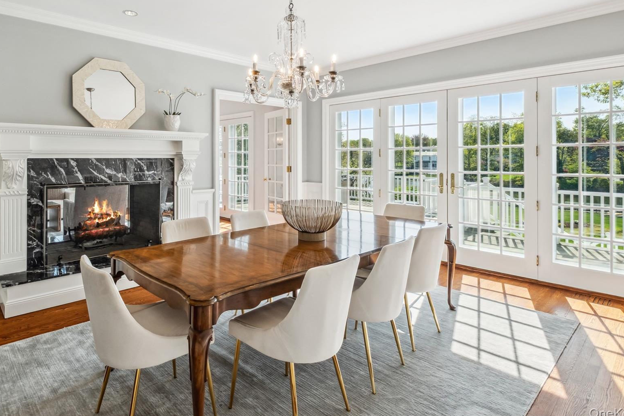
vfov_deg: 60.7
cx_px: 256
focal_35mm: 20
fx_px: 347
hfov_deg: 83.1
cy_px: 146
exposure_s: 1/30
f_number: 10
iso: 320
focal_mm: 10
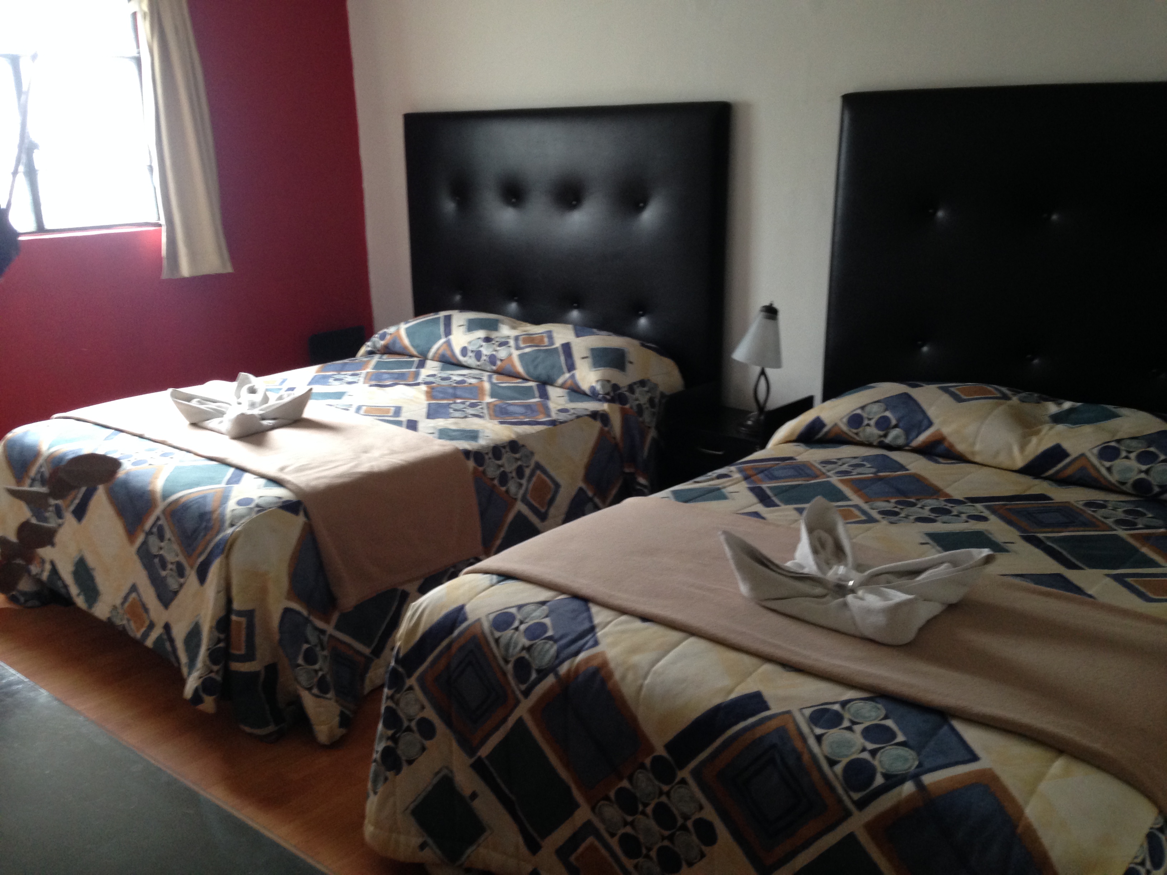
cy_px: 438
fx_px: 1113
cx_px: 584
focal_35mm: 33
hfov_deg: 55.4
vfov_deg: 42.9
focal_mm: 4.12
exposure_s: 1/20
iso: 160
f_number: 2.4
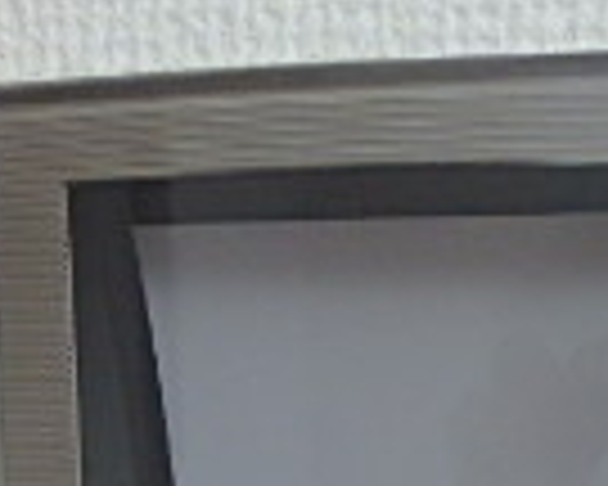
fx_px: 1745
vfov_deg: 14.4
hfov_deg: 19.5
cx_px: 509
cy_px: 814
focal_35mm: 97
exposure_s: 1/30
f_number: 3.5
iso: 320
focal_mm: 3.7
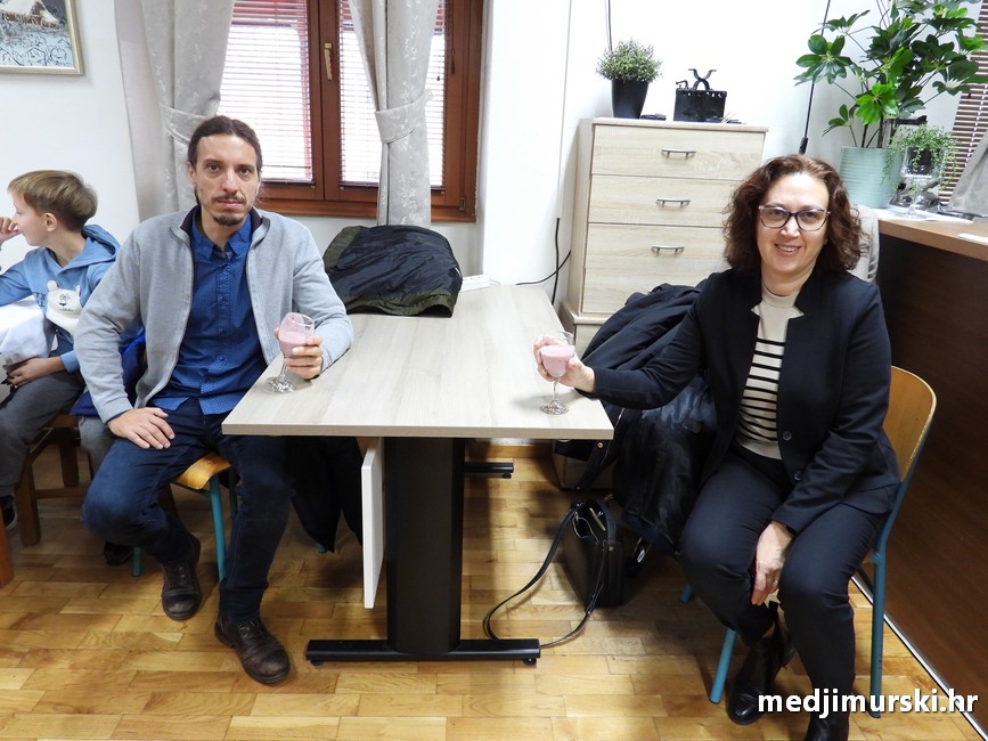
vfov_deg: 56.8
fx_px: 685
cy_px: 370
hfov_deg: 71.6
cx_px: 494
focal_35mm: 24
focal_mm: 4.3
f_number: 2.8
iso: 400
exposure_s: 1/13
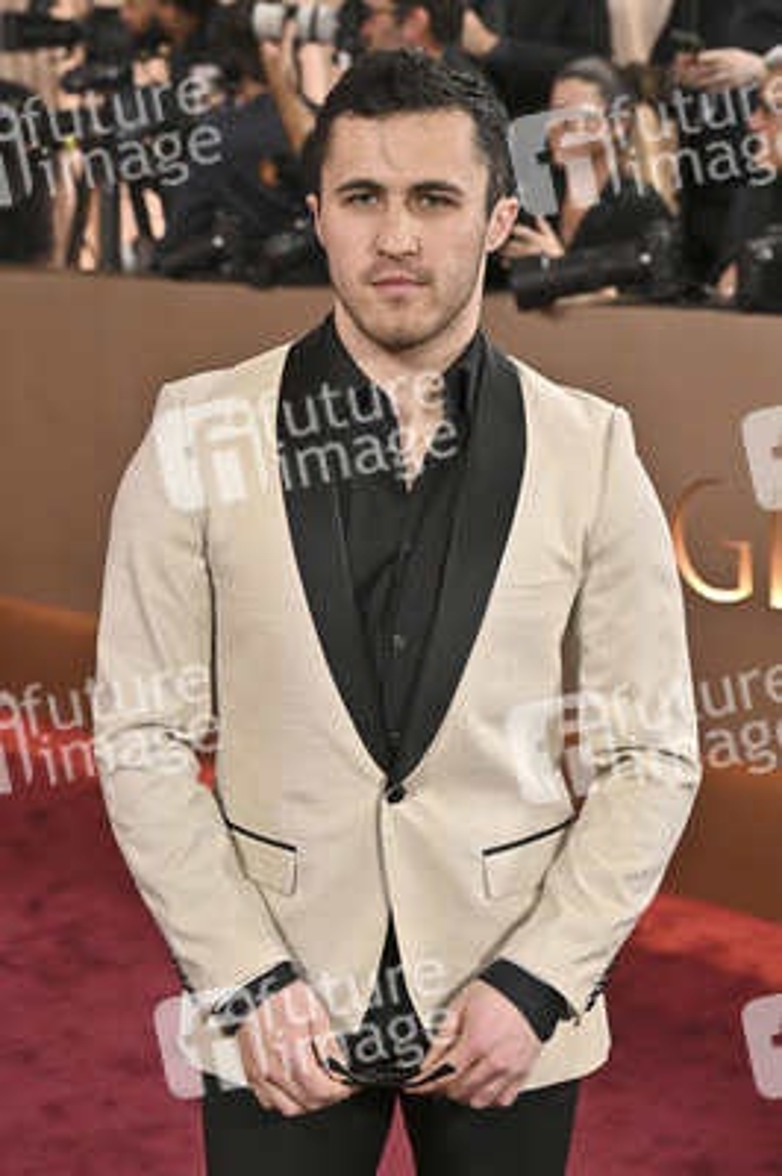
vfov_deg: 26.0
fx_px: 2546
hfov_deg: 17.5
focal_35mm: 78
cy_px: 588
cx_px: 391
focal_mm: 78
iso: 2500
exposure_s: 1/320
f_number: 5.6
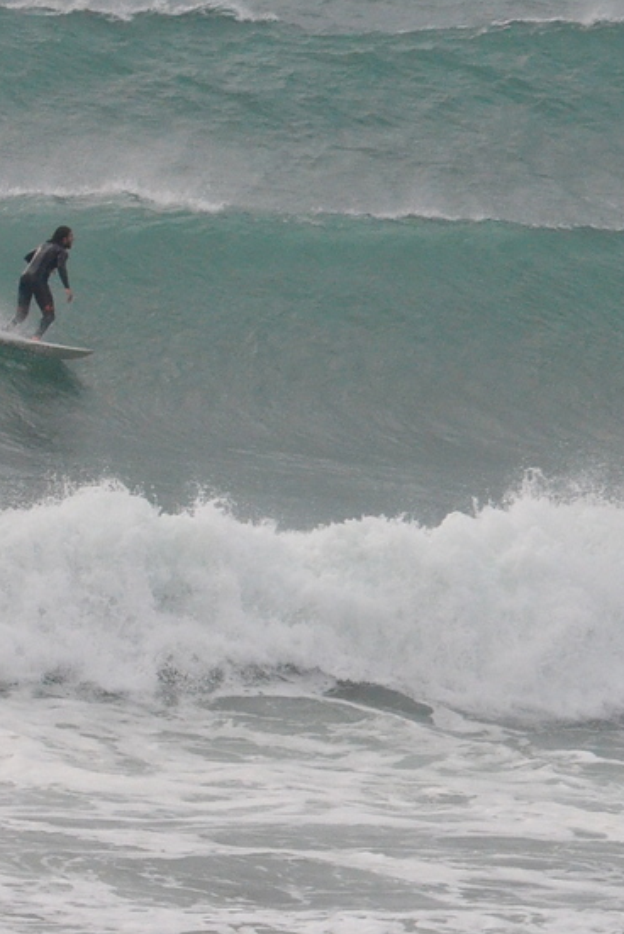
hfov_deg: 2.3
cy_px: 573
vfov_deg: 3.5
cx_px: 907
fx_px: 15227
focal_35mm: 586
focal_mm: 135
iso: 2500
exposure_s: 1/400
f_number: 10
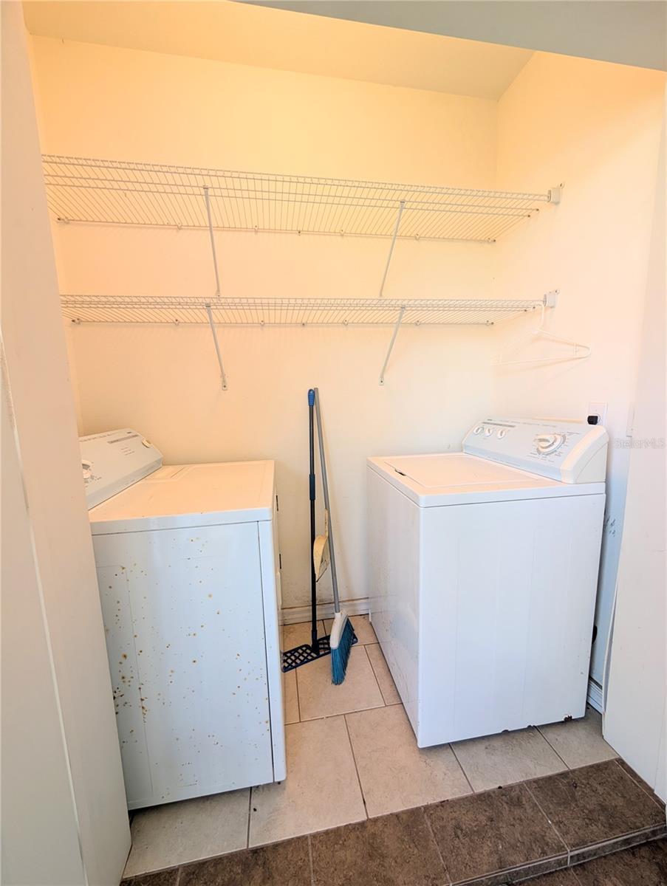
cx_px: 334
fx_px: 308
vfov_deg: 110.5
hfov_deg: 94.6
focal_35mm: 12
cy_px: 443
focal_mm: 2.02
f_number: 1.7
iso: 64
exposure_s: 1/60
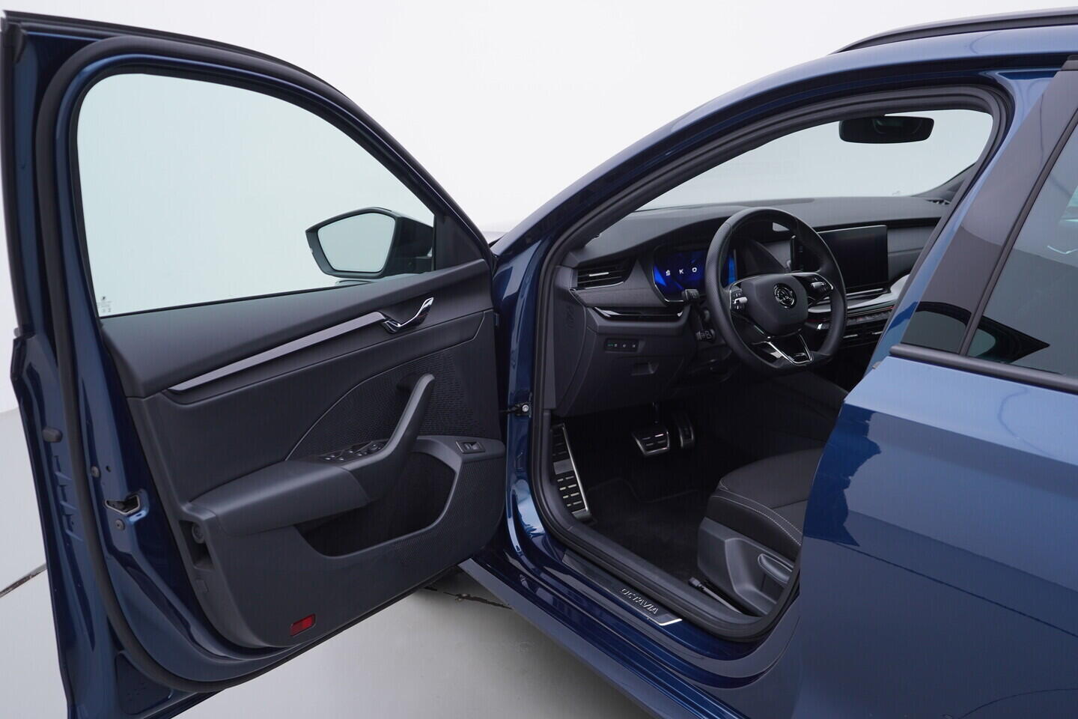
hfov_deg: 53.1
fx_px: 1078
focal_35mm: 36
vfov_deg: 36.9
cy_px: 360
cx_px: 539
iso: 125
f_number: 3.5
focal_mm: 24
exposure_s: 1/60
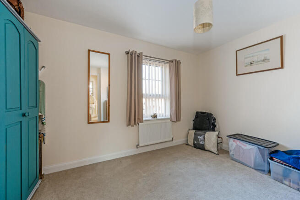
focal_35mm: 14
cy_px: 100
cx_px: 150
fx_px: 117
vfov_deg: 81.2
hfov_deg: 104.2
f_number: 8
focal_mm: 14
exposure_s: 1/2.5
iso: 250
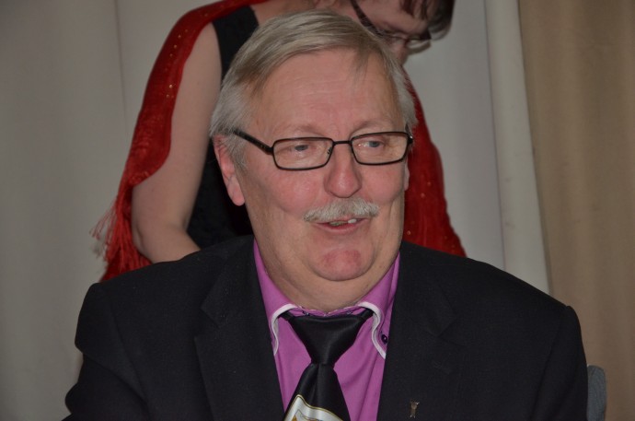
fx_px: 1531
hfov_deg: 23.4
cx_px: 318
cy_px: 210
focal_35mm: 87
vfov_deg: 15.6
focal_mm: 58
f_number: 5
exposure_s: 1/60
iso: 800
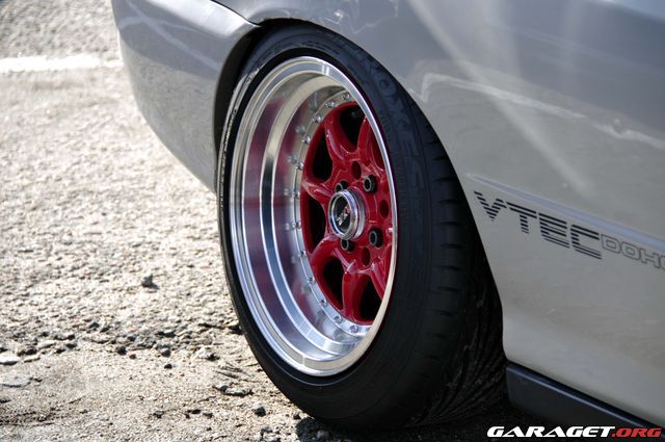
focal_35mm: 180
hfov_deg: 11.4
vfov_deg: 7.6
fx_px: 3321
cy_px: 221
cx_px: 332
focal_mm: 120
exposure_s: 1/80
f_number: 5.3
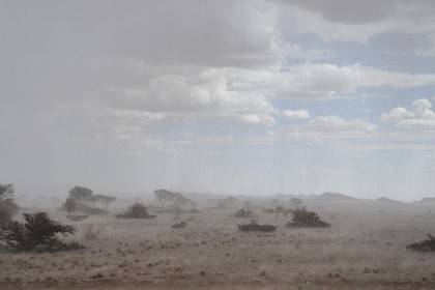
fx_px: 846
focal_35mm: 70
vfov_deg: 19.5
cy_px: 145
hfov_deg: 28.8
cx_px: 218
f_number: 5.6
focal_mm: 70
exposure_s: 1/3200
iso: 800
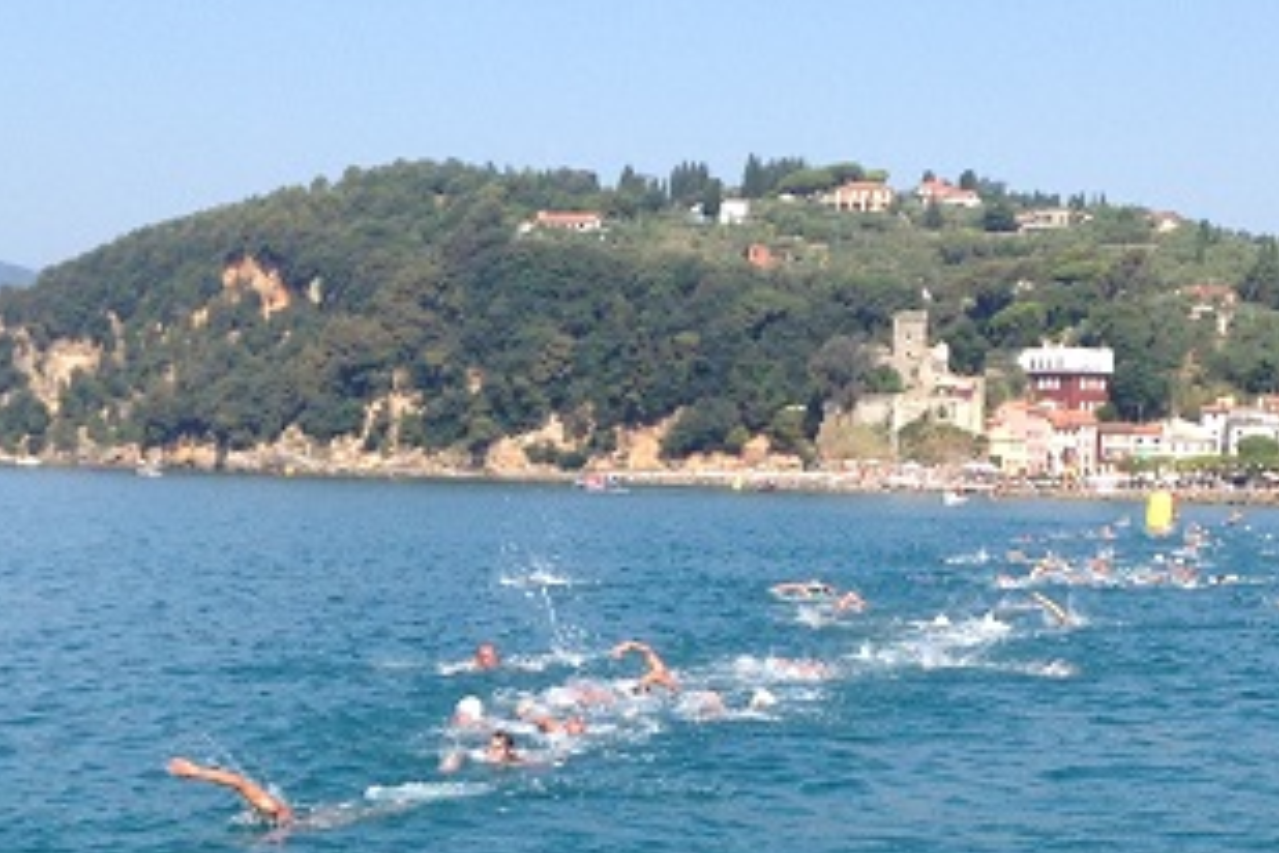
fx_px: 3162
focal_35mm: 89
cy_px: 733
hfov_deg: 22.8
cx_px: 766
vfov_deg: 15.2
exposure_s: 1/1290
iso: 50
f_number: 2.4
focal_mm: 4.12
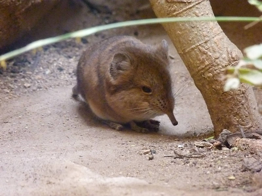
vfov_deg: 2.5
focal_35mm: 600
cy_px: 98
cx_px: 131
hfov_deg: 3.3
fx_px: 4541
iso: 3200
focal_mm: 108
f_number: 5.2
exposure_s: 1/100
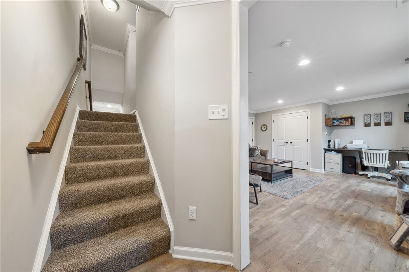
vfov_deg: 89.9
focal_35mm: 12
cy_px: 136
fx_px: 136
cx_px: 204
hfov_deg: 112.6
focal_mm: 12
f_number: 11
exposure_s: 6
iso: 50
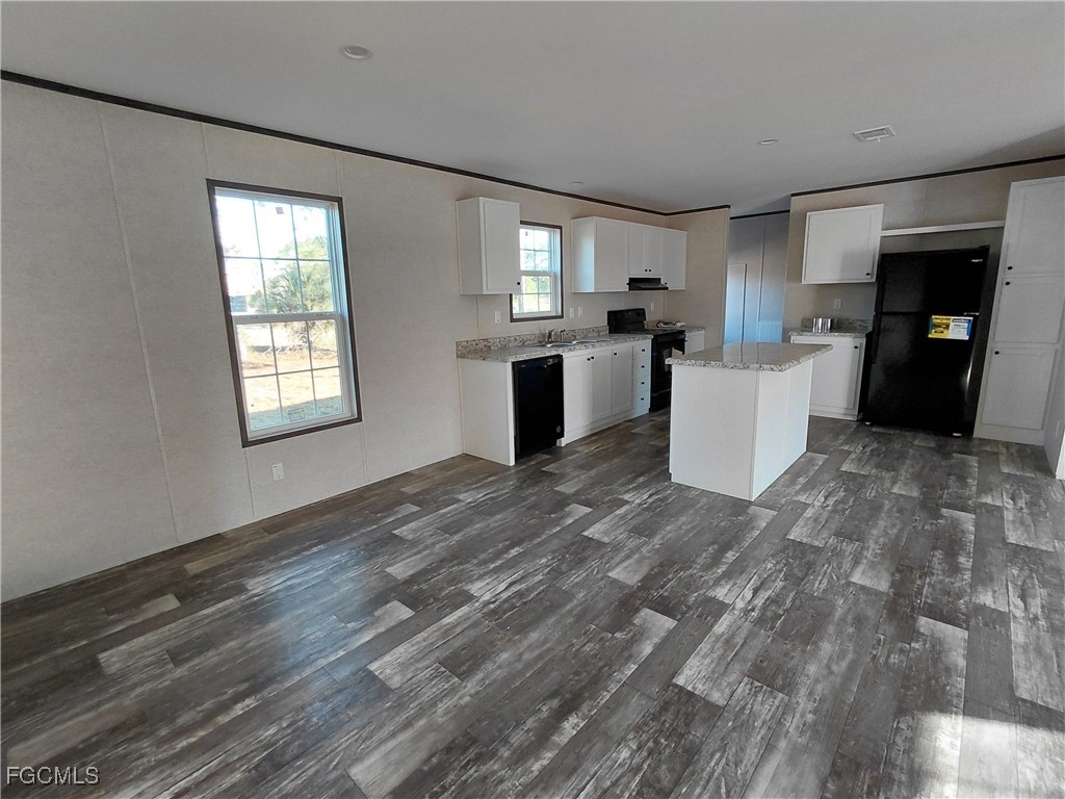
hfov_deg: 94.5
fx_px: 492
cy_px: 400
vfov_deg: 78.1
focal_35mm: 16
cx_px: 532
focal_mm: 1.64
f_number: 2.2
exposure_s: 1/60
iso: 64
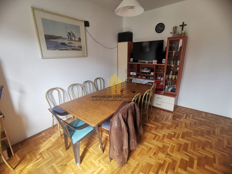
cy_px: 87
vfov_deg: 74.7
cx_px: 116
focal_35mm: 17
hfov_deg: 91.0
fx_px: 114
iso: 400
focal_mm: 2.26
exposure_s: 1/50
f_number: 2.2
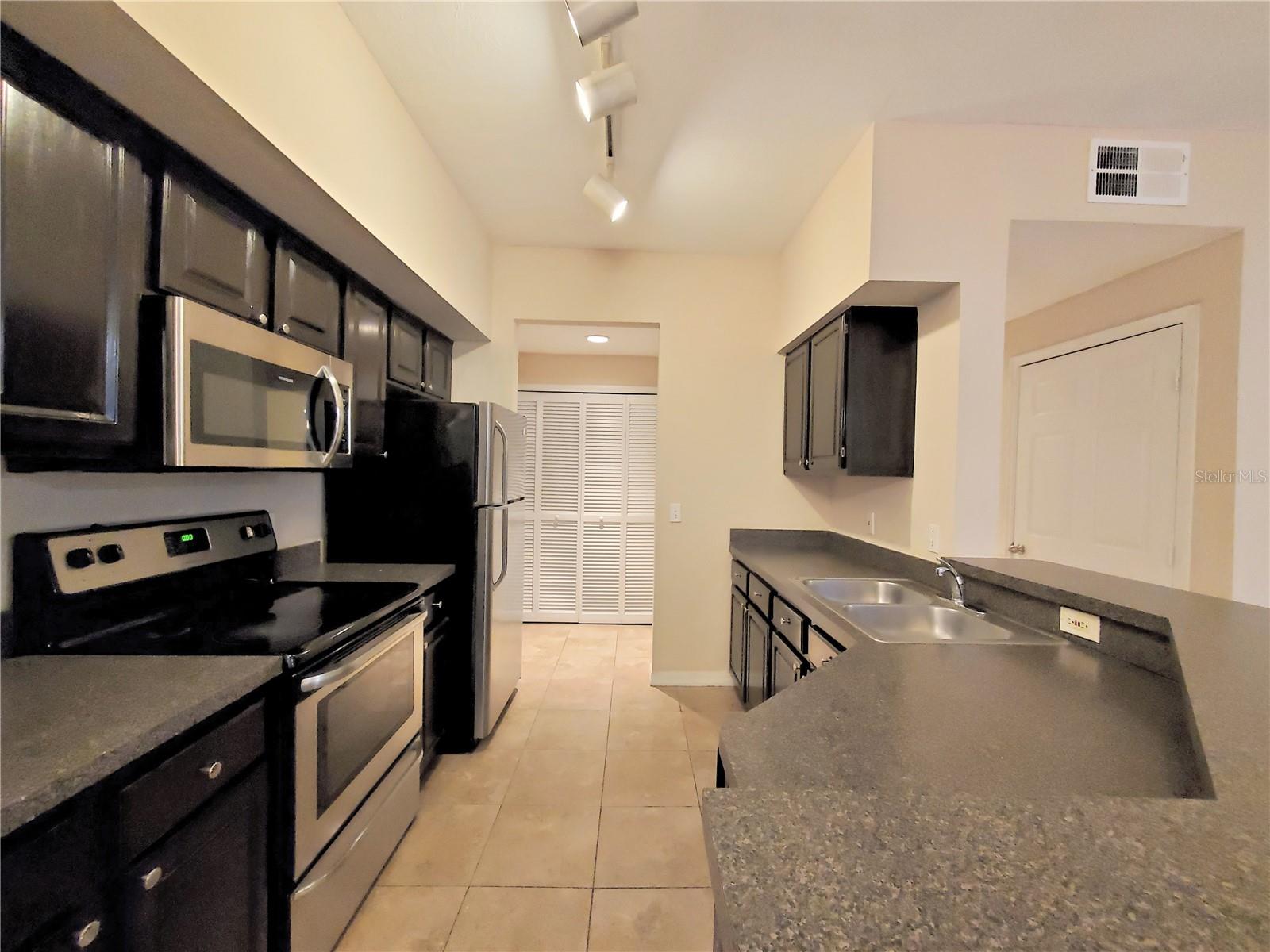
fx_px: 477
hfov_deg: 106.2
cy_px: 476
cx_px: 635
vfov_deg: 89.9
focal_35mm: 13
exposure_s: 1/59
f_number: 2.2
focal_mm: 1.8
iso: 500
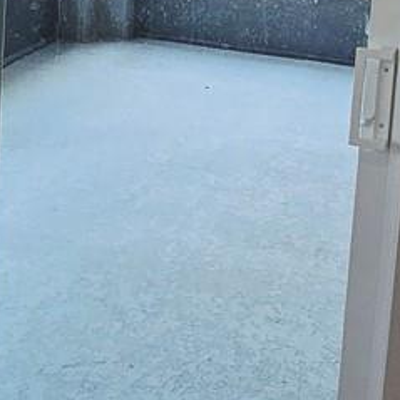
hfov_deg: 22.0
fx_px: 1007
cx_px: 40
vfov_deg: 20.5
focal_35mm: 77
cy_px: -119
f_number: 2.2
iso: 50
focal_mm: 2.2
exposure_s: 1/133
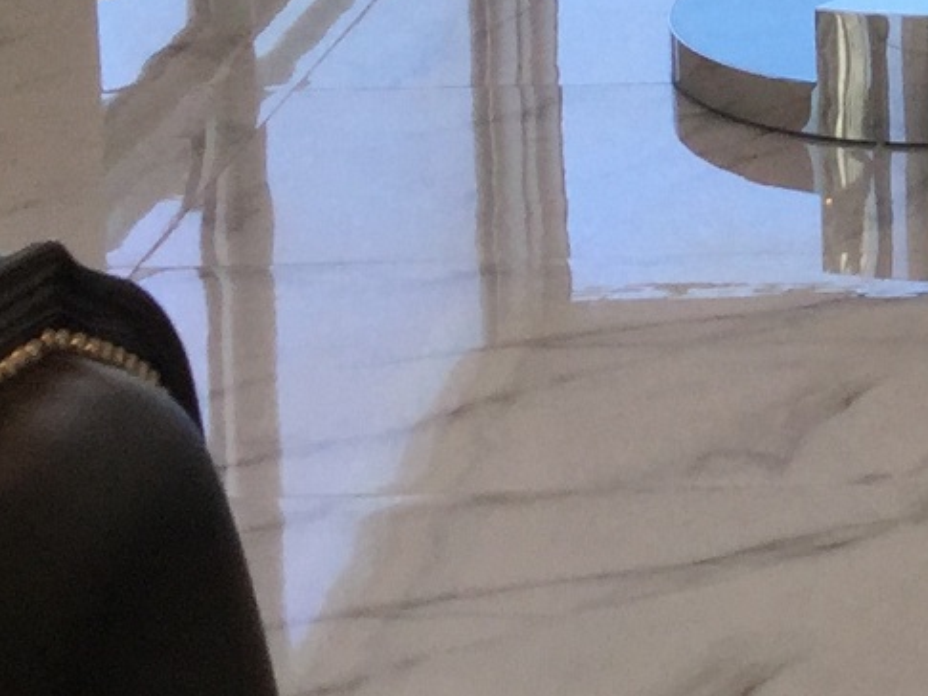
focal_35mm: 146
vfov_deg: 9.7
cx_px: 1344
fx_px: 3915
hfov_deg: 12.9
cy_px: -467
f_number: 2.4
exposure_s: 1/212
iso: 25
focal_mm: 3.3
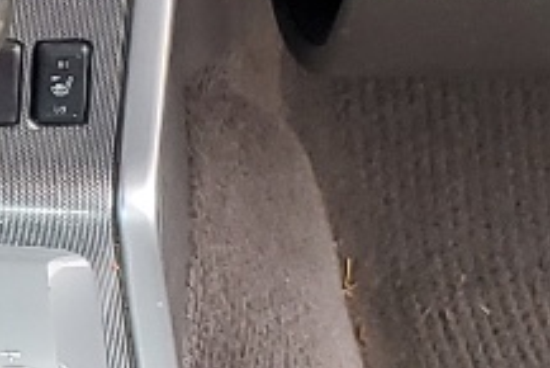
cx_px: -352
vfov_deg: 6.9
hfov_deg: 9.9
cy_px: 145
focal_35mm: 199
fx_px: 3042
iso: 59
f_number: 1.5
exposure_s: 1/60.2
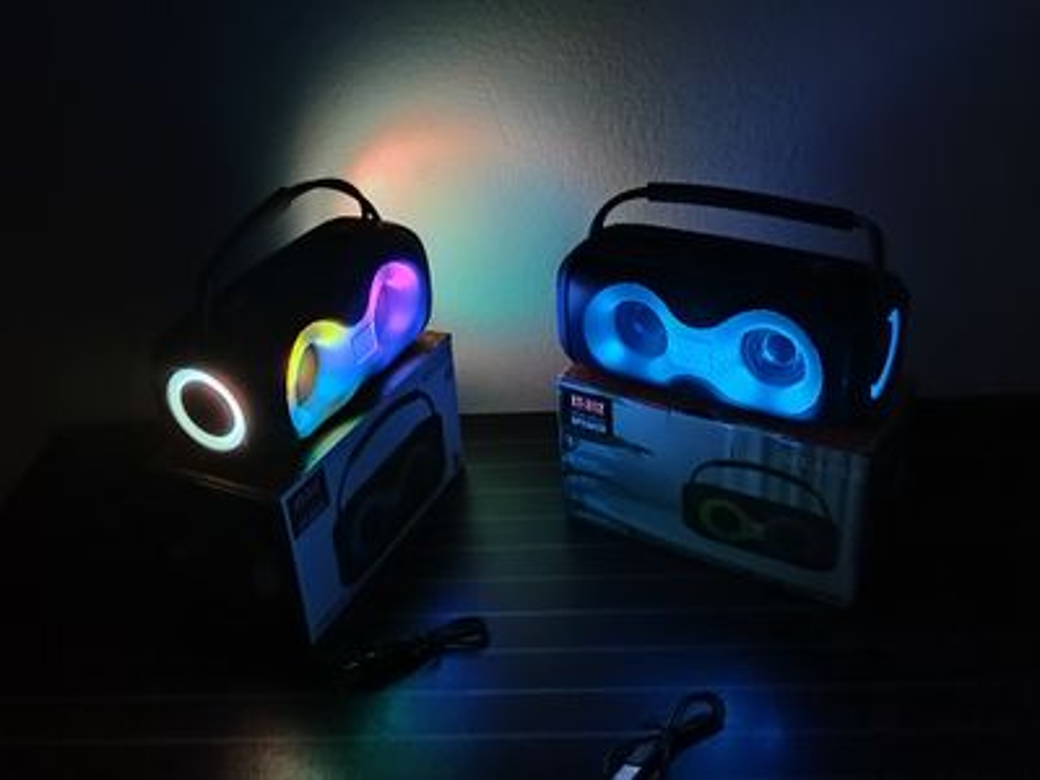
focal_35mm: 37
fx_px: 1112
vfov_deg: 38.7
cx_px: 520
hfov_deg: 50.1
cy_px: 390
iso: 6047
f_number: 1.75
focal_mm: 5.25
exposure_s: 1/20
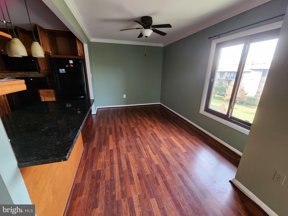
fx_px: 108
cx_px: 144
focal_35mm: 13
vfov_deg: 89.9
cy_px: 108
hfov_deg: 106.2
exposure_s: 1/30
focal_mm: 2.2
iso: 320
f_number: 2.2
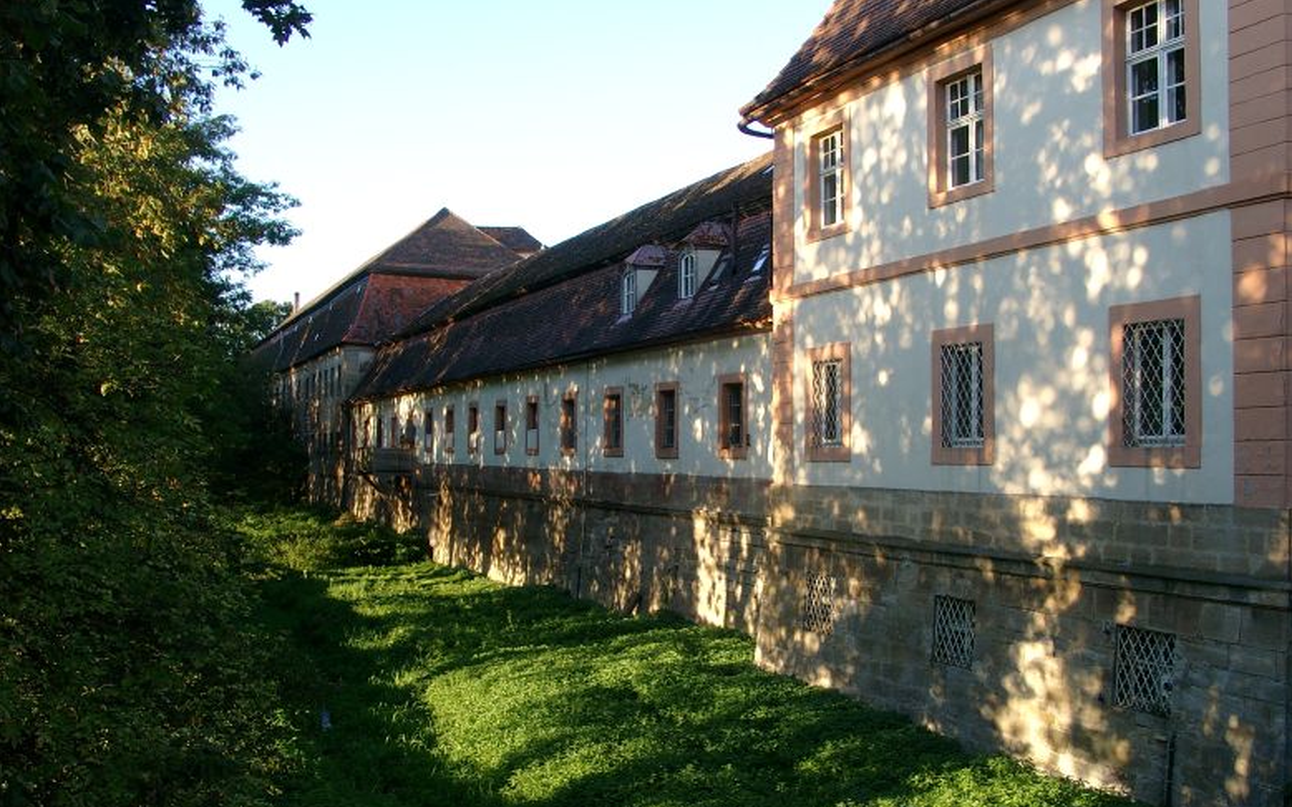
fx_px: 1303
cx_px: 660
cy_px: 414
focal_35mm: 37
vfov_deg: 34.4
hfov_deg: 52.7
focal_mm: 7.13
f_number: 4
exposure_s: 1/97.3
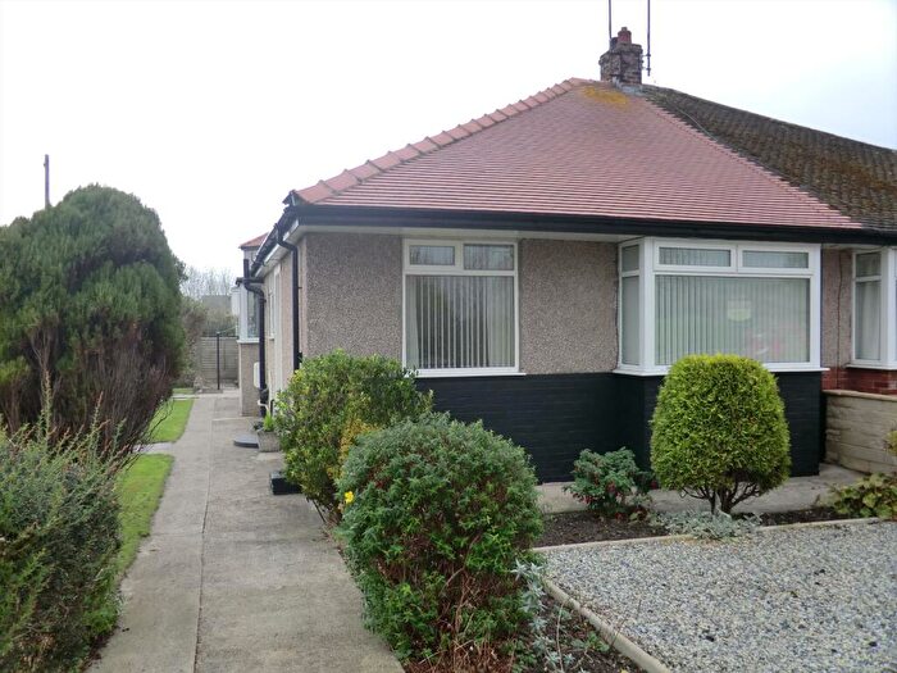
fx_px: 751
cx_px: 448
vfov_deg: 48.2
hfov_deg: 61.7
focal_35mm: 29
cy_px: 336
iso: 64
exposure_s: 1/250
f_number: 3.5
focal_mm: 5.2
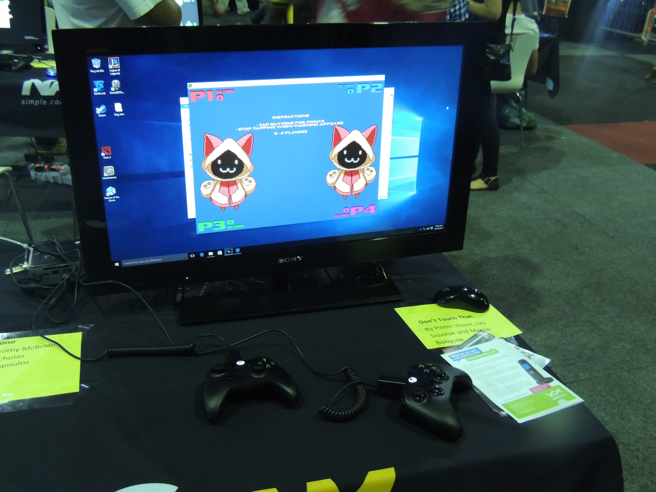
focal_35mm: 35
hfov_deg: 52.6
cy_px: 246
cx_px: 328
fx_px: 663
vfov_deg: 40.7
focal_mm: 6.2
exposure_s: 1/13
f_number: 3.3
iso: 720
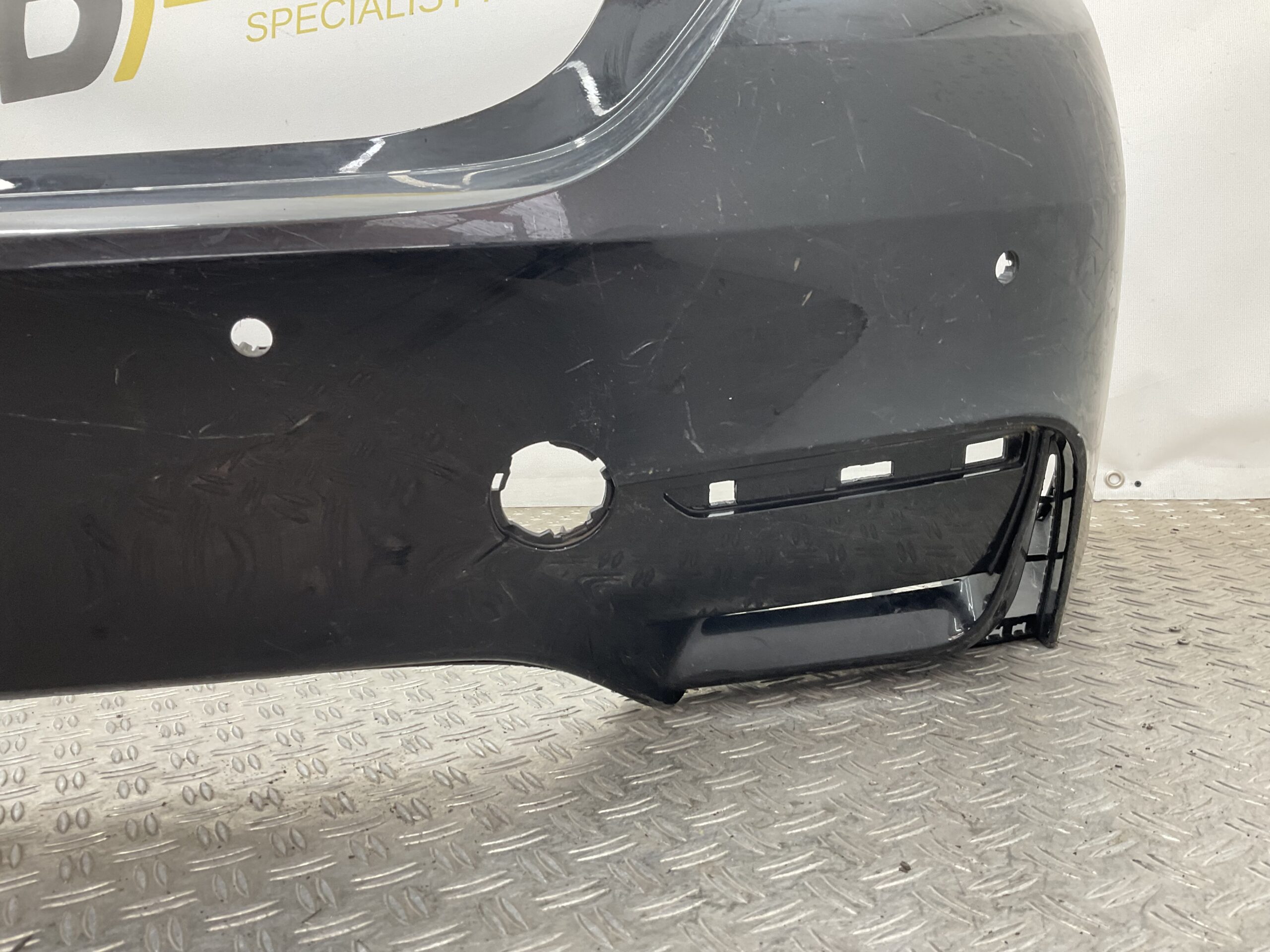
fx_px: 1064
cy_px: 476
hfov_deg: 61.7
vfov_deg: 48.2
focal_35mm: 29
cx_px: 635
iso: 50
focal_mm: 3
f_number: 1.8
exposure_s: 1/60
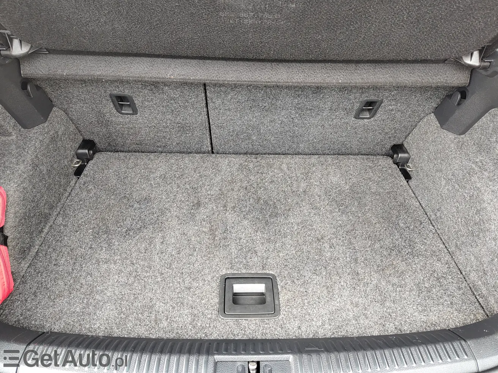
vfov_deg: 58.9
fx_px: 331
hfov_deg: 73.9
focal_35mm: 23
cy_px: 186
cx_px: 249
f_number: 1.8
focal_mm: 5.56
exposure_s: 1/100
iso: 397
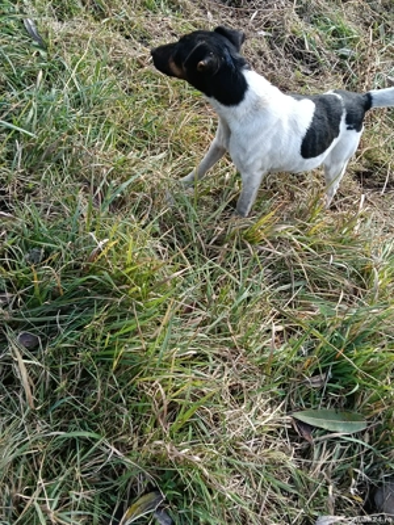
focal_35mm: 42
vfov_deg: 44.8
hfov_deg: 34.3
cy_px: 262
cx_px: 197
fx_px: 637
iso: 64
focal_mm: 3.98
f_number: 1.8
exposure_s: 1/100
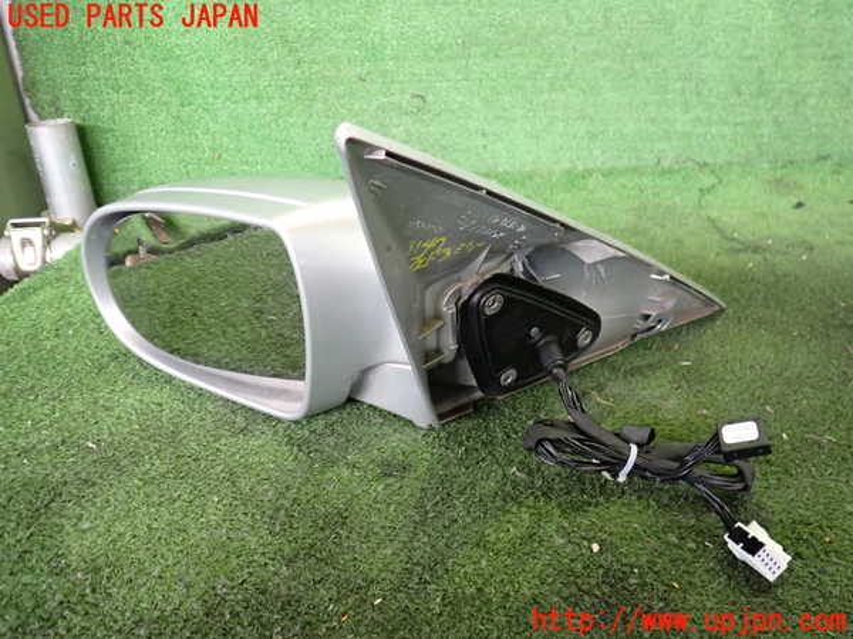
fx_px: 739
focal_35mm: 30
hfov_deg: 60.0
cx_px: 426
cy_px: 320
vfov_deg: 46.8
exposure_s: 1/50
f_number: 2.3
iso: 640
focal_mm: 5.4
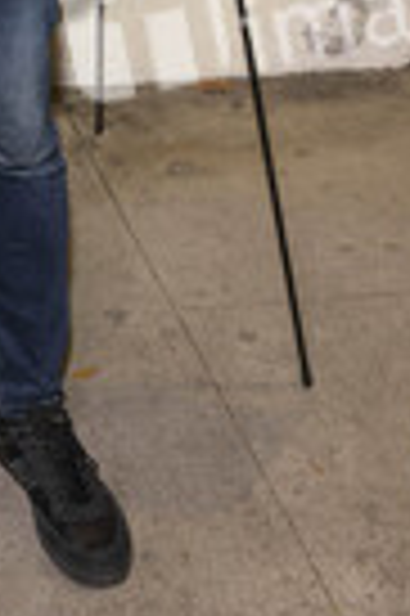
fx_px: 1404
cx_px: -122
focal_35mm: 82
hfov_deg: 15.8
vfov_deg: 21.8
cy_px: -229
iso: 800
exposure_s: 1/200
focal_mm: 28
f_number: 4.5
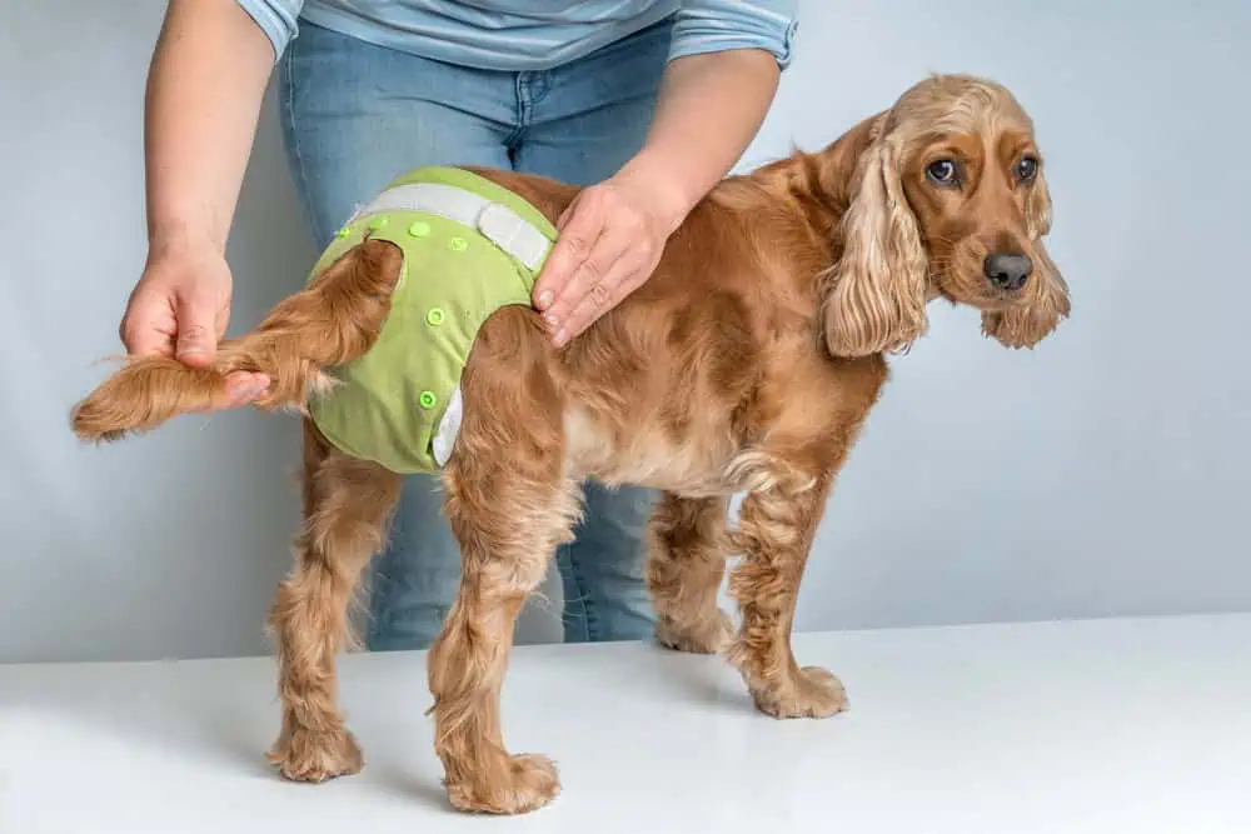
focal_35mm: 75
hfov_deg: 27.0
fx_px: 2606
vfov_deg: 18.2
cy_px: 417
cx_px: 626
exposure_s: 1/160
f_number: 8
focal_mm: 50
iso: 100
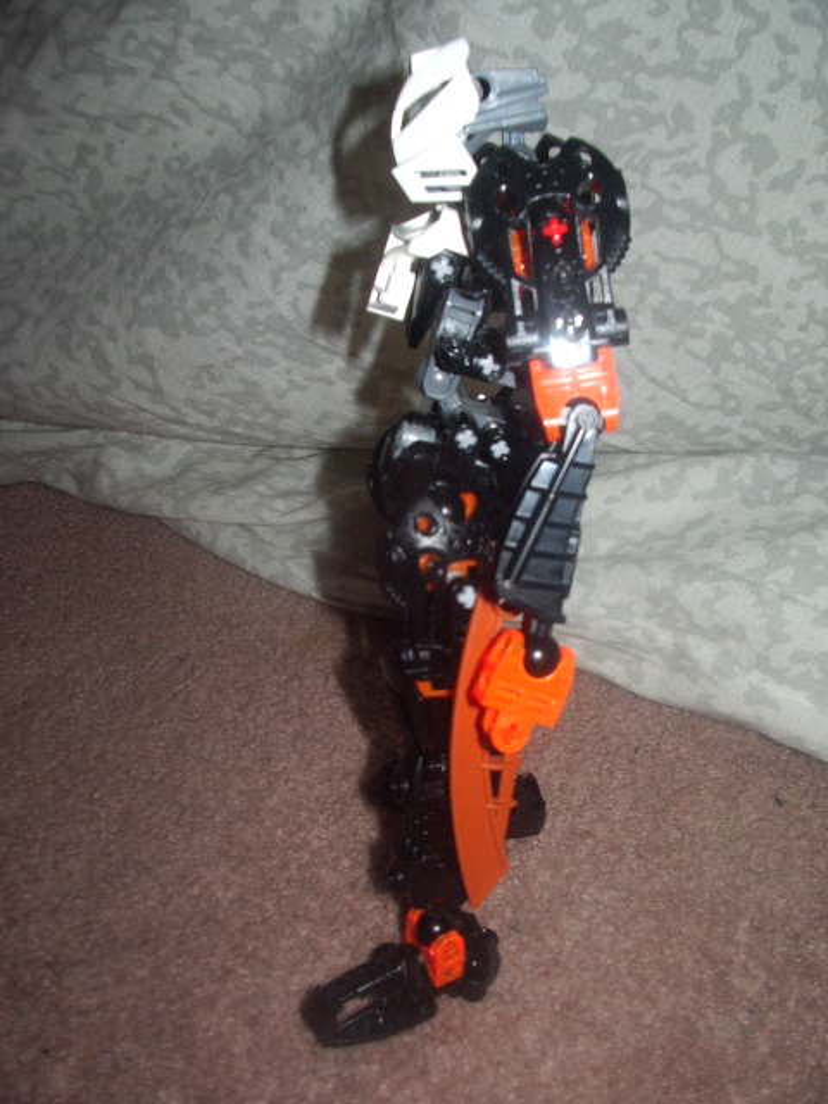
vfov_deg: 52.6
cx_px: 414
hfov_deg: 40.7
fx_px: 1116
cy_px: 552
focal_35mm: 35
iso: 100
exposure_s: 1/40
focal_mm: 5.8
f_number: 4.3
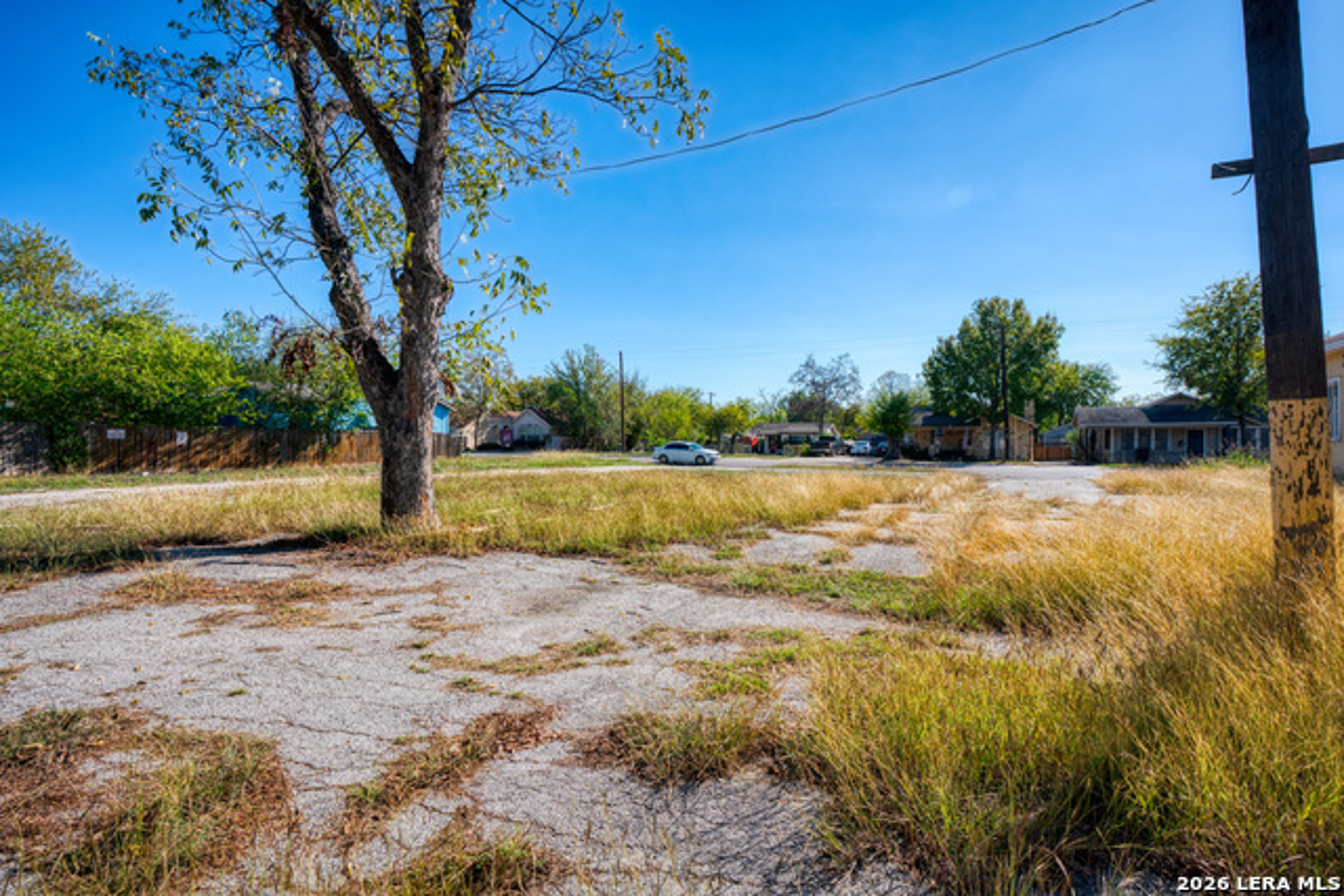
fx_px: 597
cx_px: 672
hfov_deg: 96.7
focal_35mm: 16
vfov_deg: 73.8
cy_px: 448
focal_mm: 16
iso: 100
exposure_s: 1/125
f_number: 11
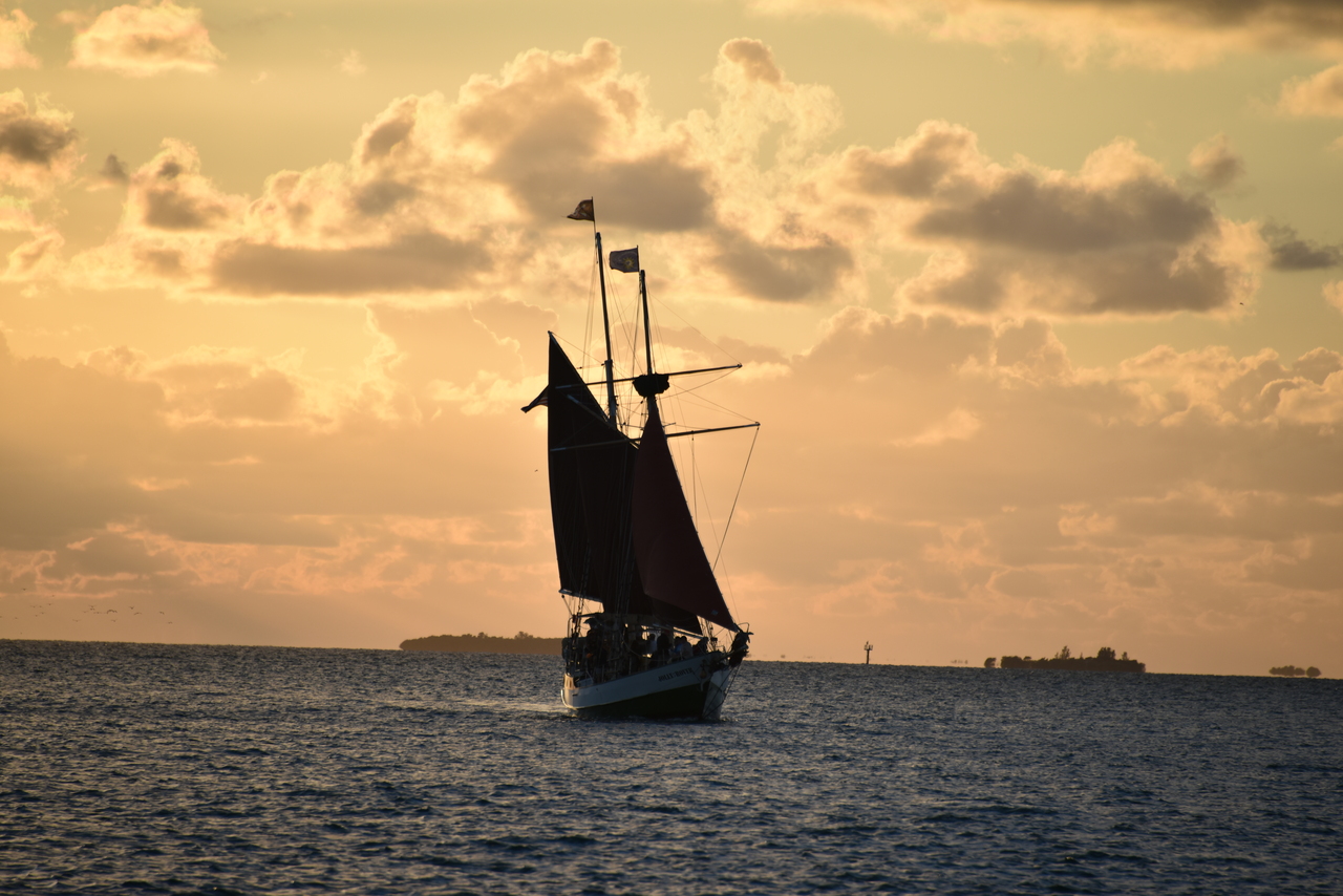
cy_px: 448
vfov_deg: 4.6
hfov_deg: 6.9
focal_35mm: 300
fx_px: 11193
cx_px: 672
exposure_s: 1/640
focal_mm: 300
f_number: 5.6
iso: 180
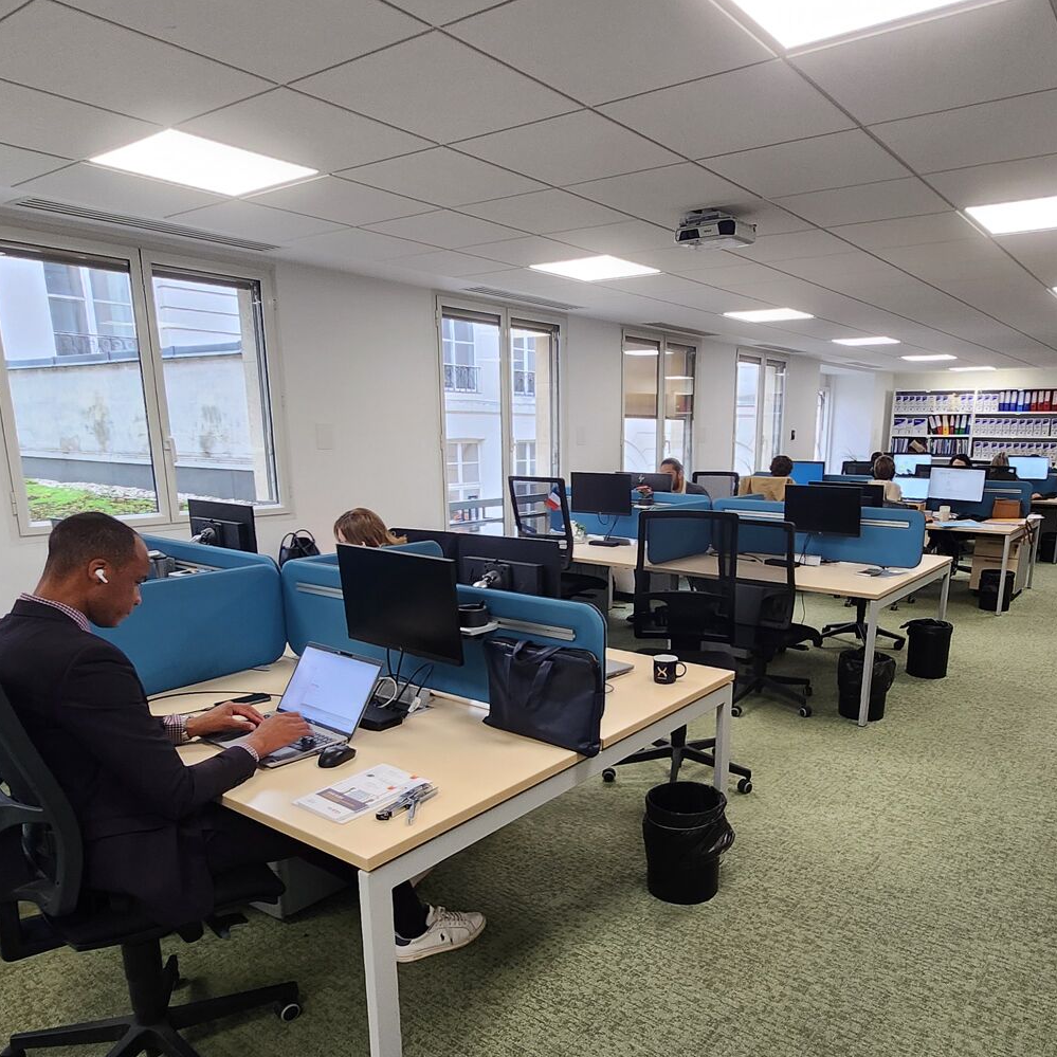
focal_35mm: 23
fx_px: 795
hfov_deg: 67.0
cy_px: 632
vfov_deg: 66.6
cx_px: 595
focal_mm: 1.74
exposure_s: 1/50
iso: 100
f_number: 2.2
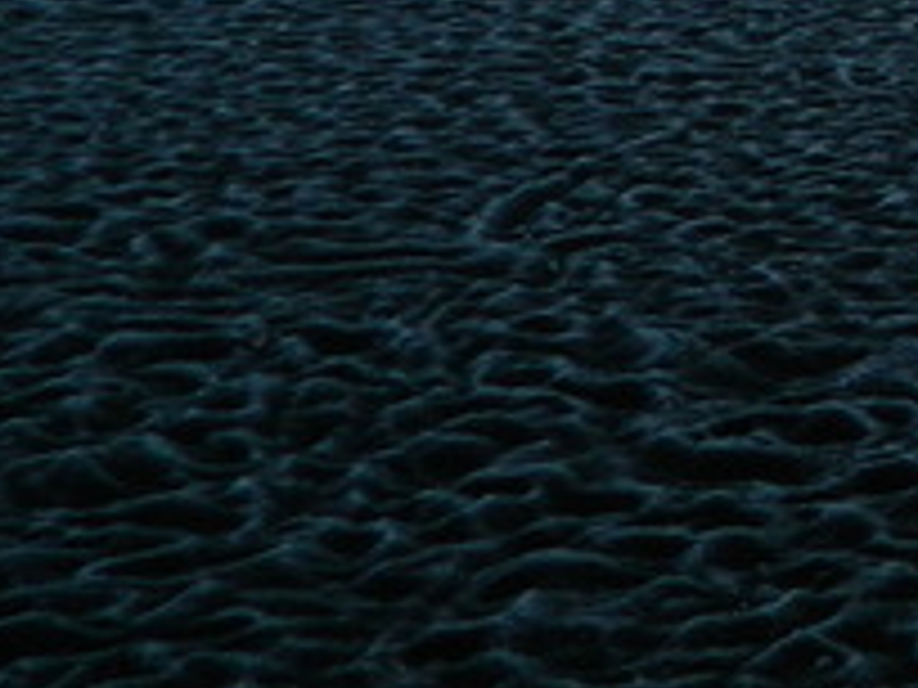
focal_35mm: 137
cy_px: -625
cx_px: 1701
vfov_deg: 10.1
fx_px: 3633
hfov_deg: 12.9
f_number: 3.3
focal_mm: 6.2
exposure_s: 1/125
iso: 80
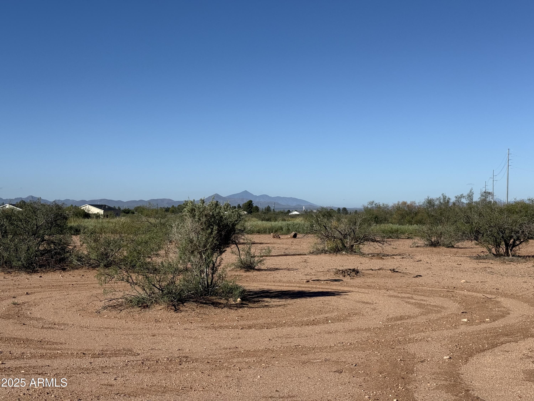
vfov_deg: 30.3
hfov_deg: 39.7
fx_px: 740
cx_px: 267
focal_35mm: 48
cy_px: 200
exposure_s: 1/7143
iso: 64
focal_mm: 6.76
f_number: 1.78
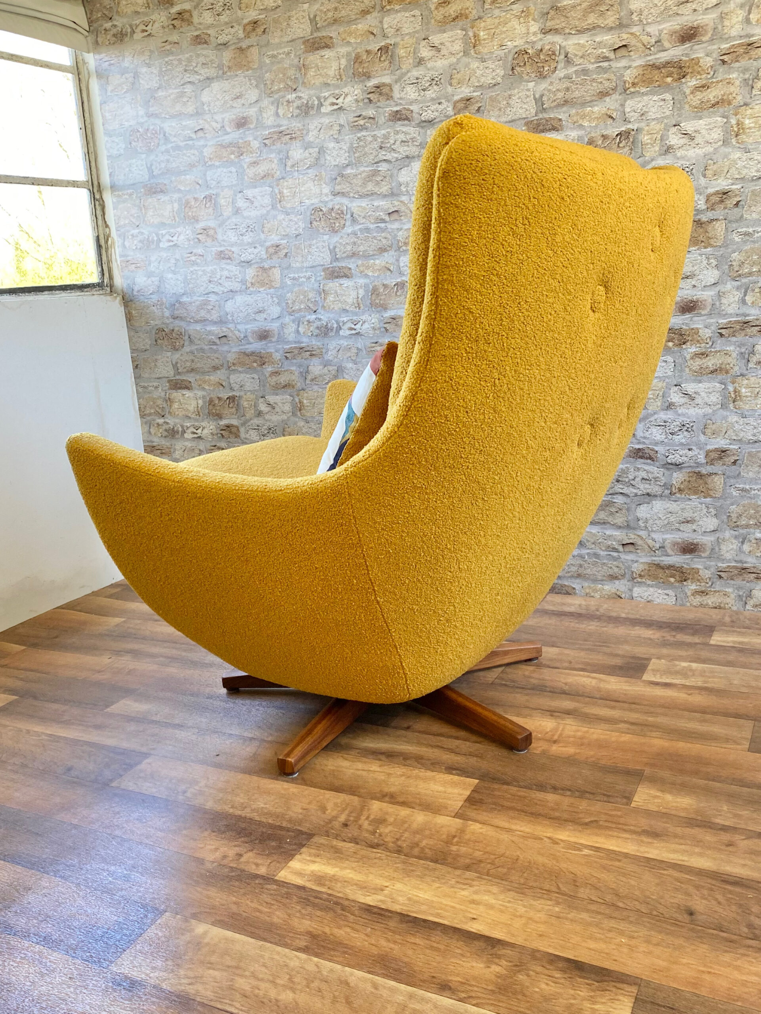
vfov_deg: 67.3
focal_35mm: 26
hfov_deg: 53.1
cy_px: 507
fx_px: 762
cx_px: 380
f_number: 1.8
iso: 100
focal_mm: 4.25
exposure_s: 1/121
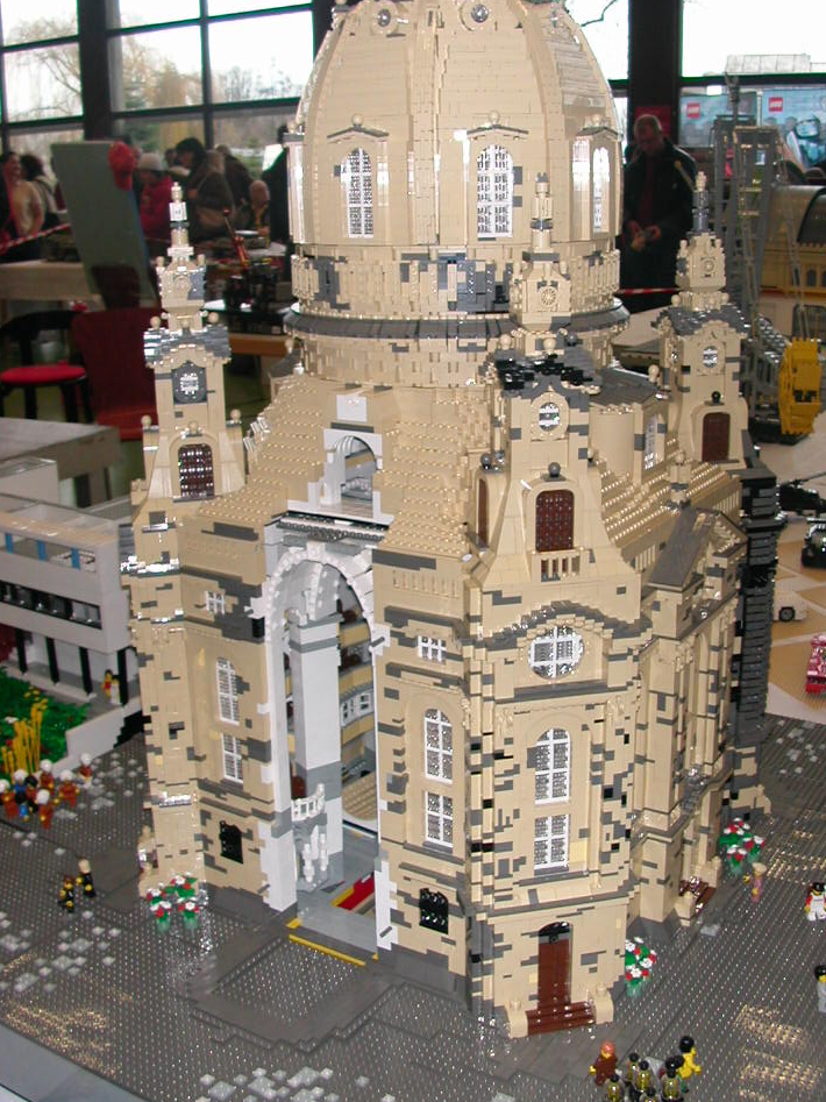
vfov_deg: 46.8
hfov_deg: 36.0
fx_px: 1273
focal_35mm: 40
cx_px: 411
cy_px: 535
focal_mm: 5.6
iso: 100
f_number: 2.7
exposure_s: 1/59.9
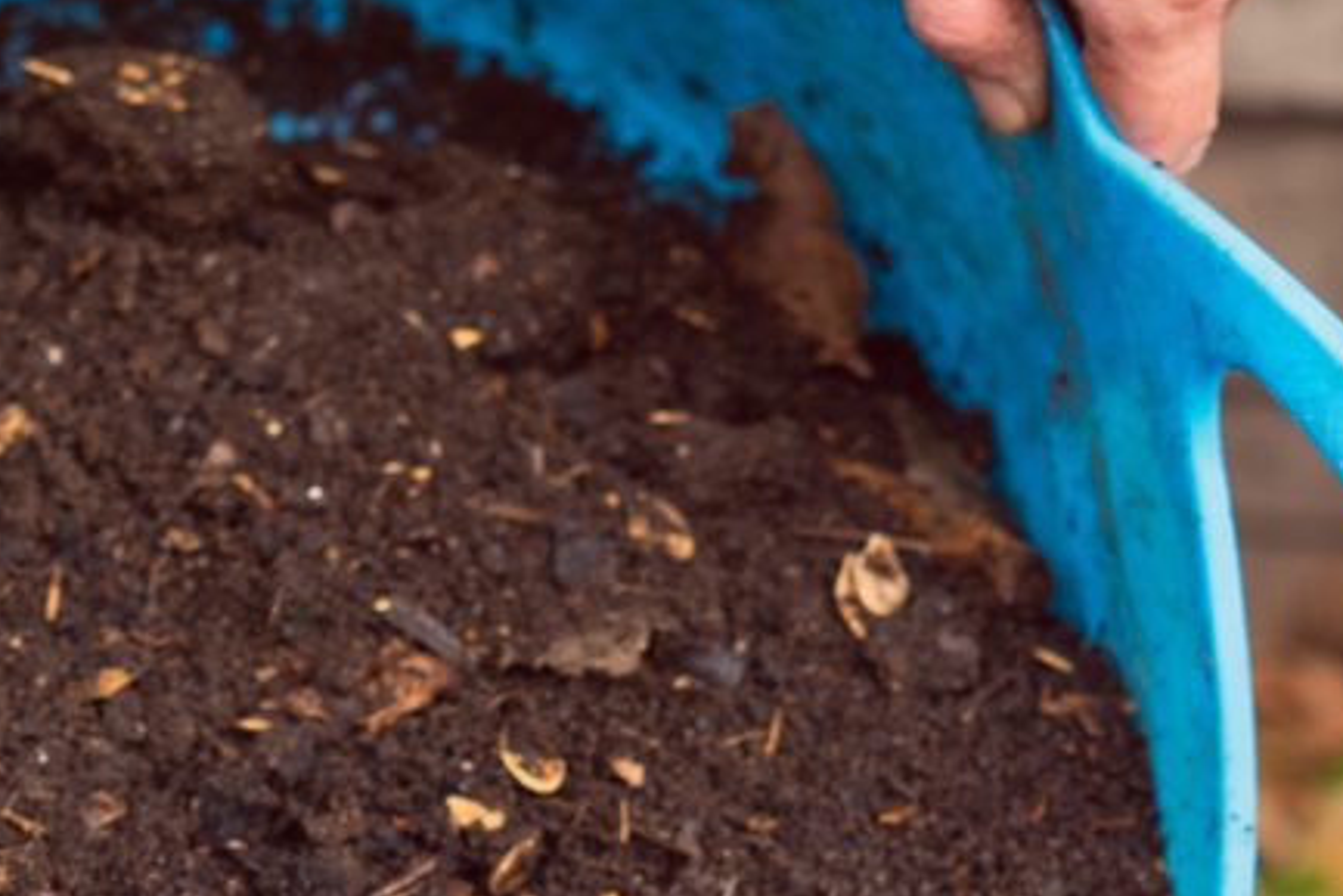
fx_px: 7314
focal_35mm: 196
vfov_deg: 7.0
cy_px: 1014
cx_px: 212
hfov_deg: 10.5
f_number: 2.8
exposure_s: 1/320
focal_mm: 40
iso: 100
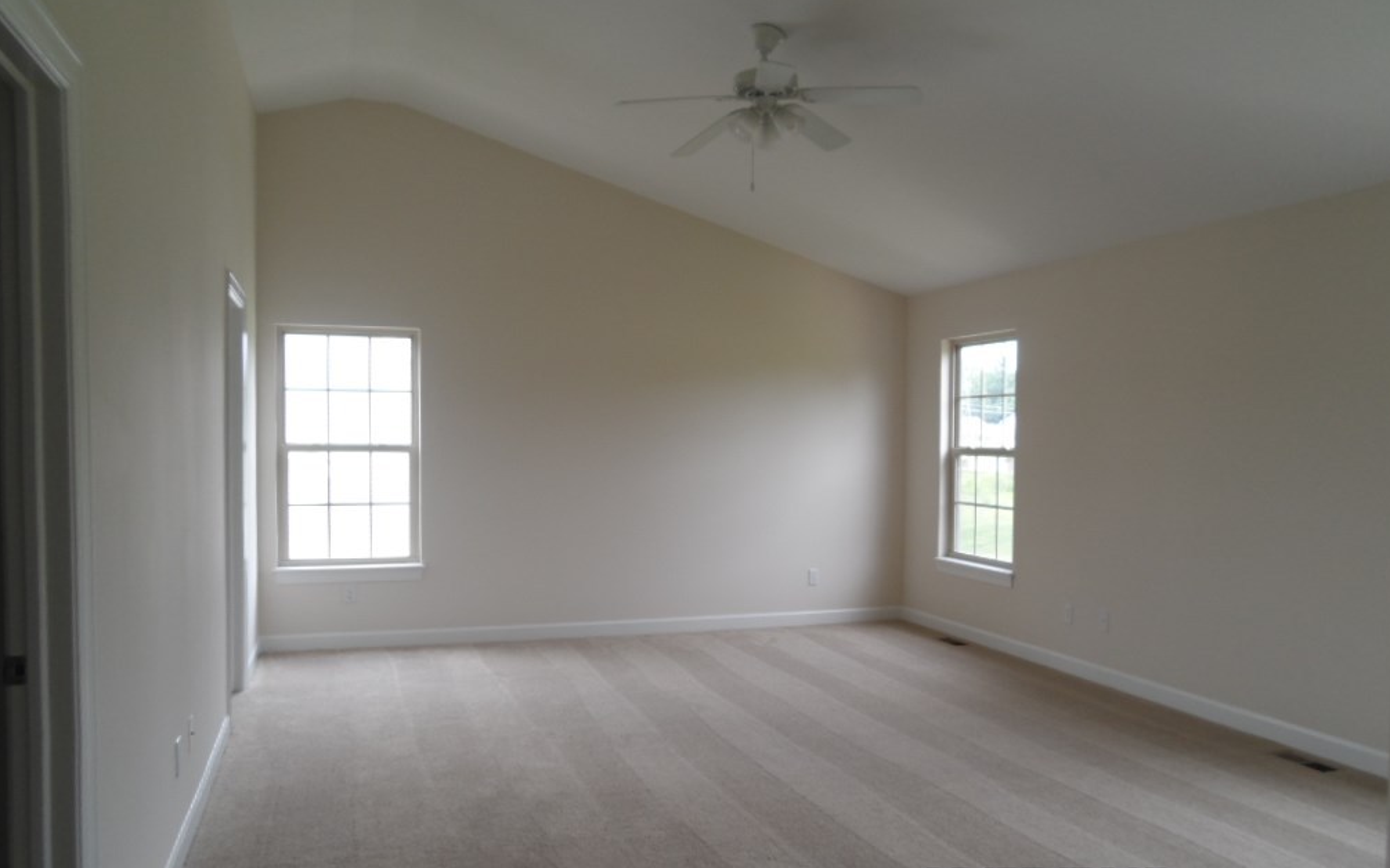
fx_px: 1023
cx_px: 700
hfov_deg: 68.4
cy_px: 470
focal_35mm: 27
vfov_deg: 46.0
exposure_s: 1/60
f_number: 2.5
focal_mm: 4.5
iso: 80
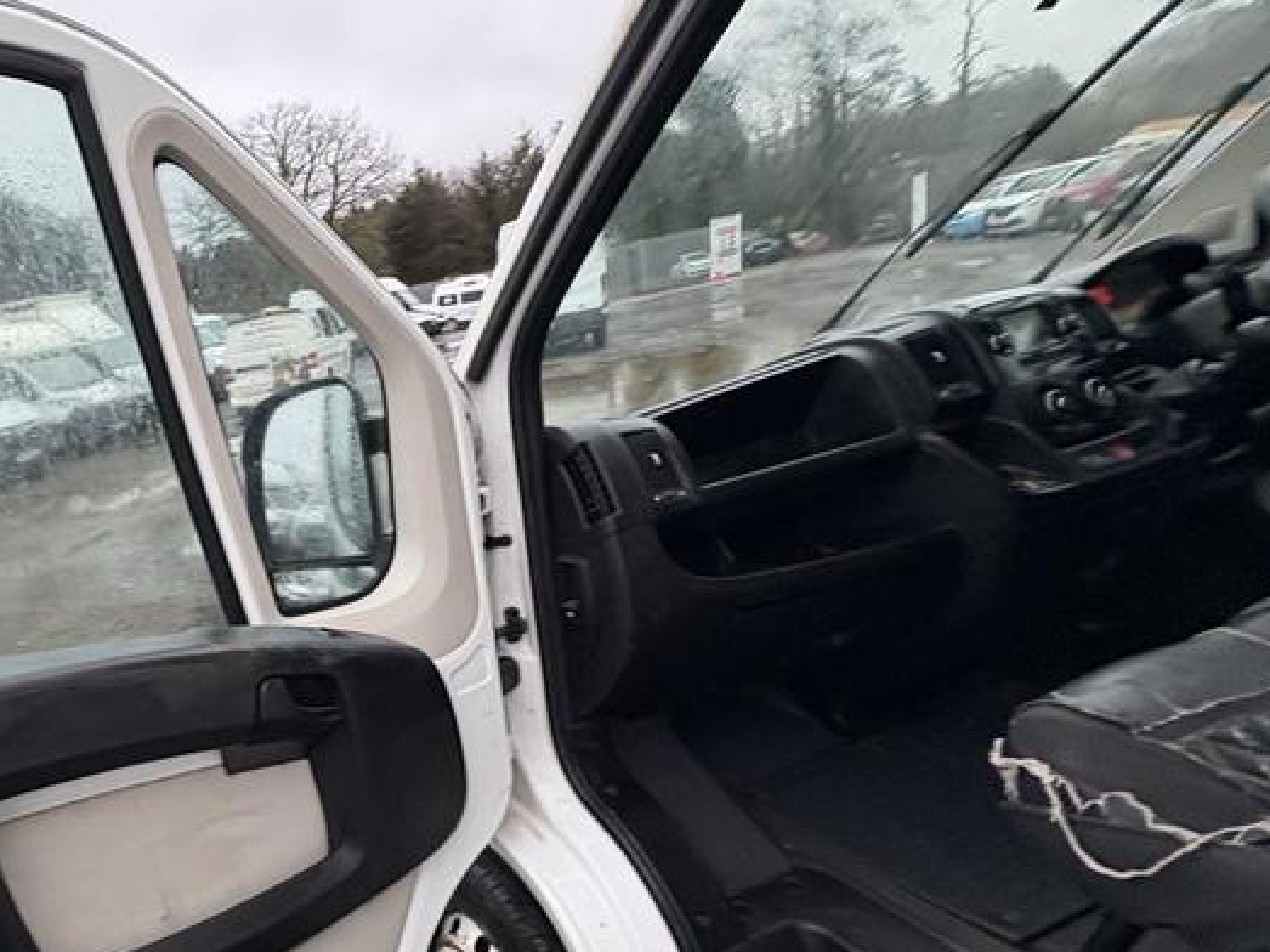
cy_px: 576
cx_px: 231
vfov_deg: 56.3
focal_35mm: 24
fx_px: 880
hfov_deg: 64.4
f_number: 2.2
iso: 250
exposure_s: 1/67
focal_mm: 2.22
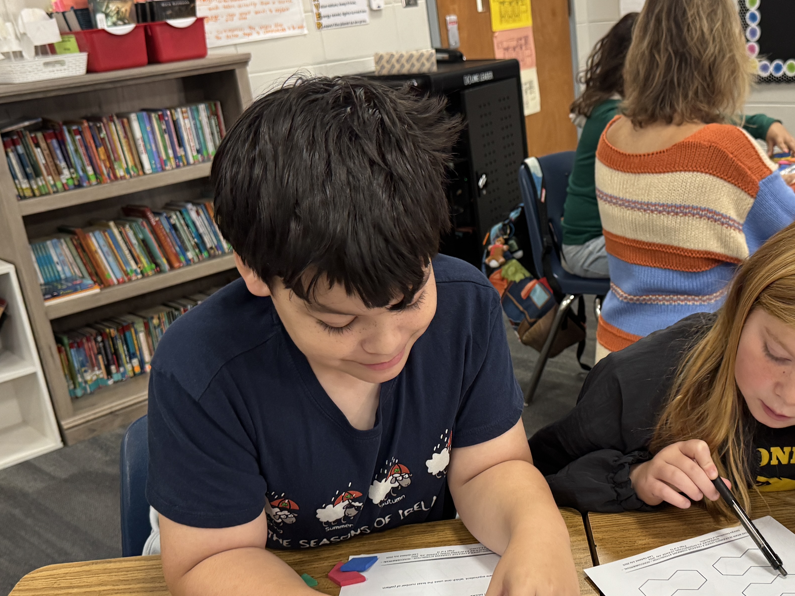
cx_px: 538
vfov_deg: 33.6
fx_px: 988
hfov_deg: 43.2
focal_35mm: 43
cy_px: 337
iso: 320
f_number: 1.78
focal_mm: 6.76
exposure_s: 1/60
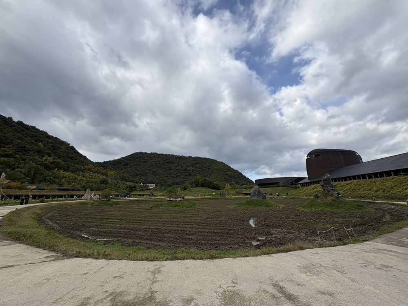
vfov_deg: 85.7
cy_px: 153
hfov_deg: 102.1
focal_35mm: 14
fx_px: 165
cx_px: 204
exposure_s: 1/1567
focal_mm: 2.22
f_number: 2.2
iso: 40
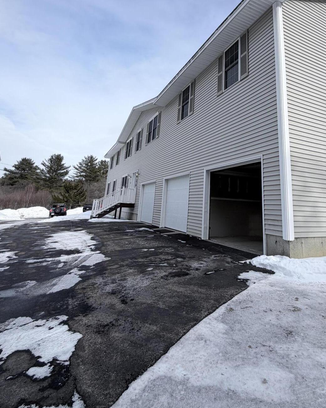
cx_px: 205
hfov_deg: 64.5
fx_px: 253
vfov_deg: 75.3
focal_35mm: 21
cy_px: 138
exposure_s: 1/841
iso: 20
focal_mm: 2.22
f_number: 2.2
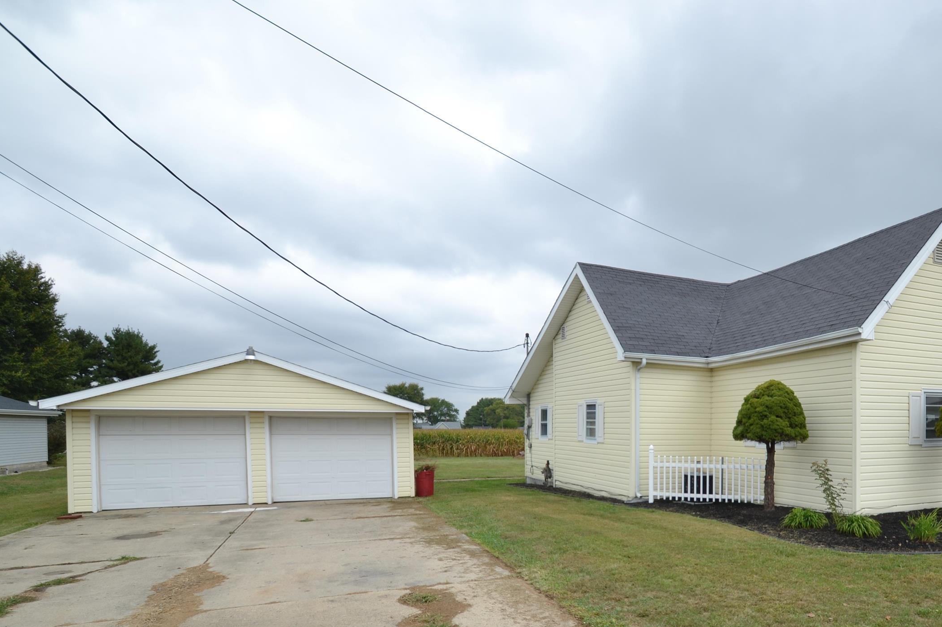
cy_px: 445
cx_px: 647
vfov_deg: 55.3
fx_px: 576
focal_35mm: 22
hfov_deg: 75.5
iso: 100
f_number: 7.1
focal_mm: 10
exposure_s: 1/200
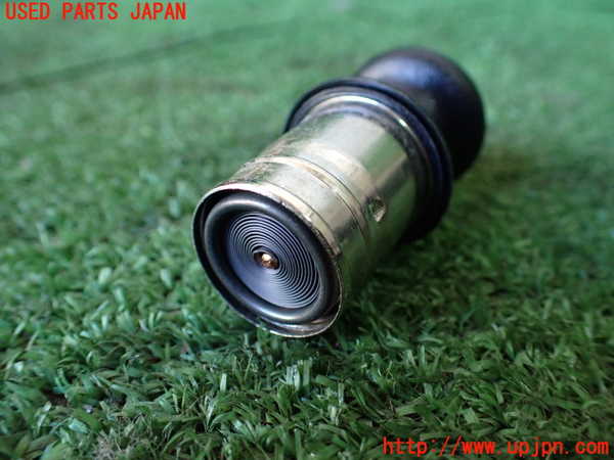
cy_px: 230
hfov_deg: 60.0
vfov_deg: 46.8
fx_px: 532
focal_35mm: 30
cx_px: 307
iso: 800
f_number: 2.3
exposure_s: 1/125
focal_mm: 5.4
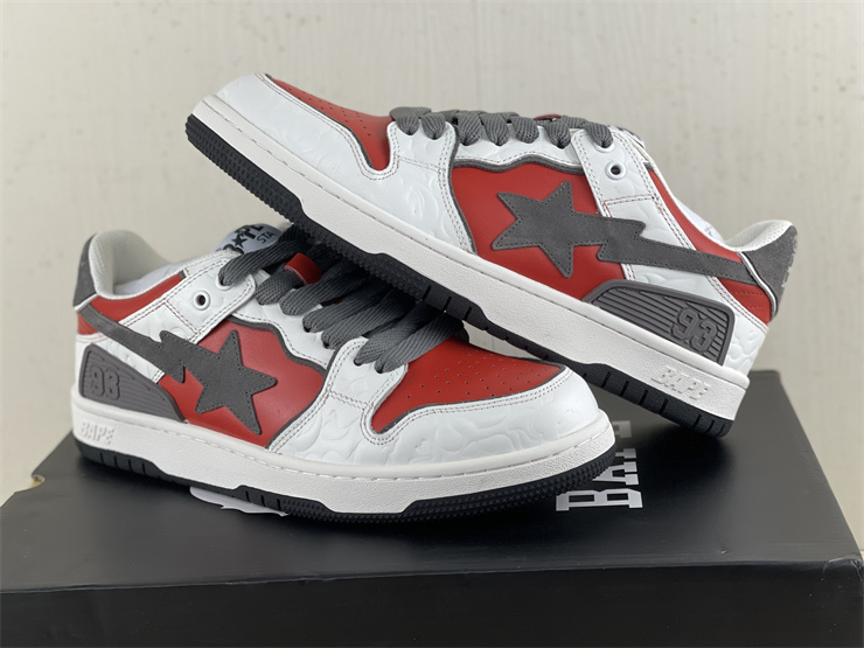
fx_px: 1597
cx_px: 432
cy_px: 324
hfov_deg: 30.3
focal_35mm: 64
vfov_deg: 22.9
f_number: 2.2
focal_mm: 7.5
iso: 125
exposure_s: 1/100
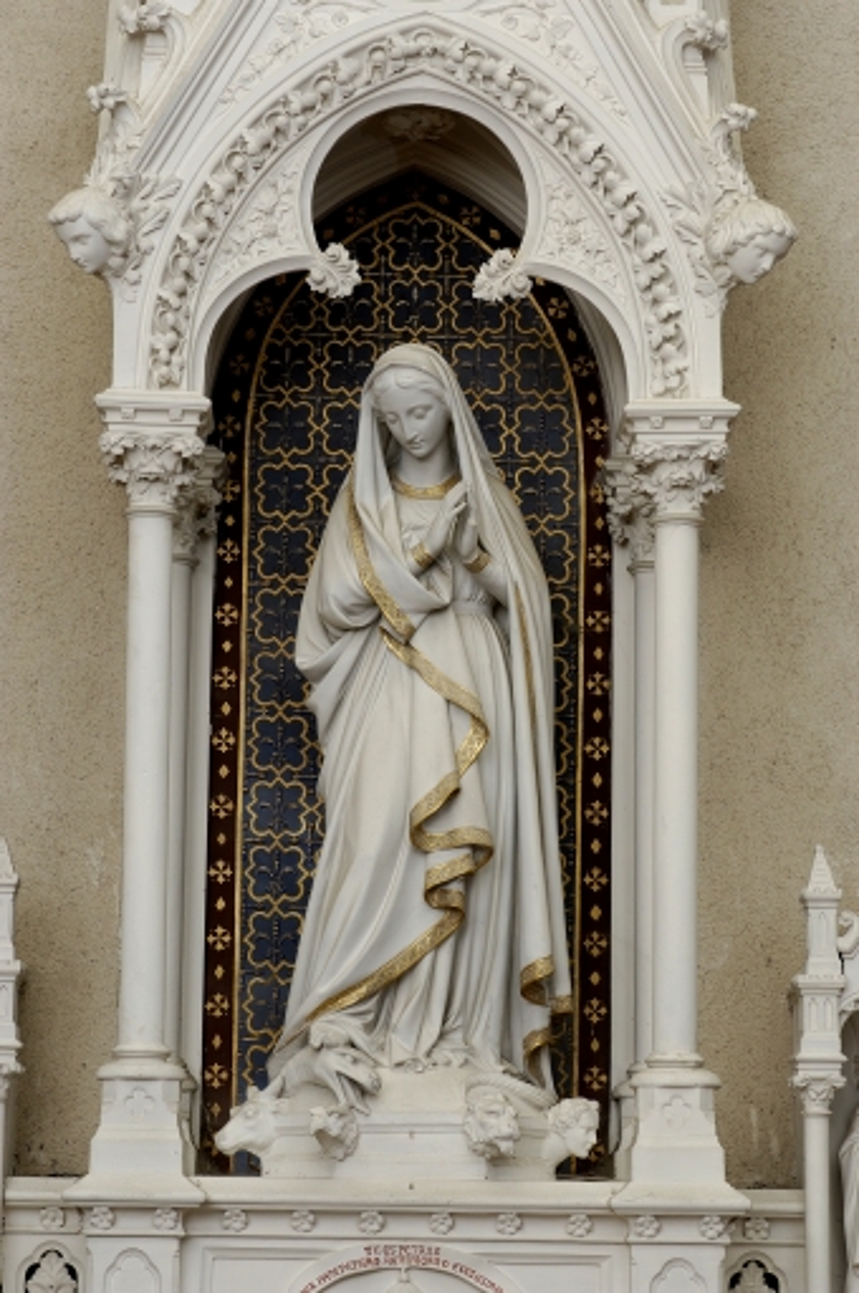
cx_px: 430
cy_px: 646
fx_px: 3337
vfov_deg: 21.9
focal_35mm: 93
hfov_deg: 14.7
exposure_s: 1/60
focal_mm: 62
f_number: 8
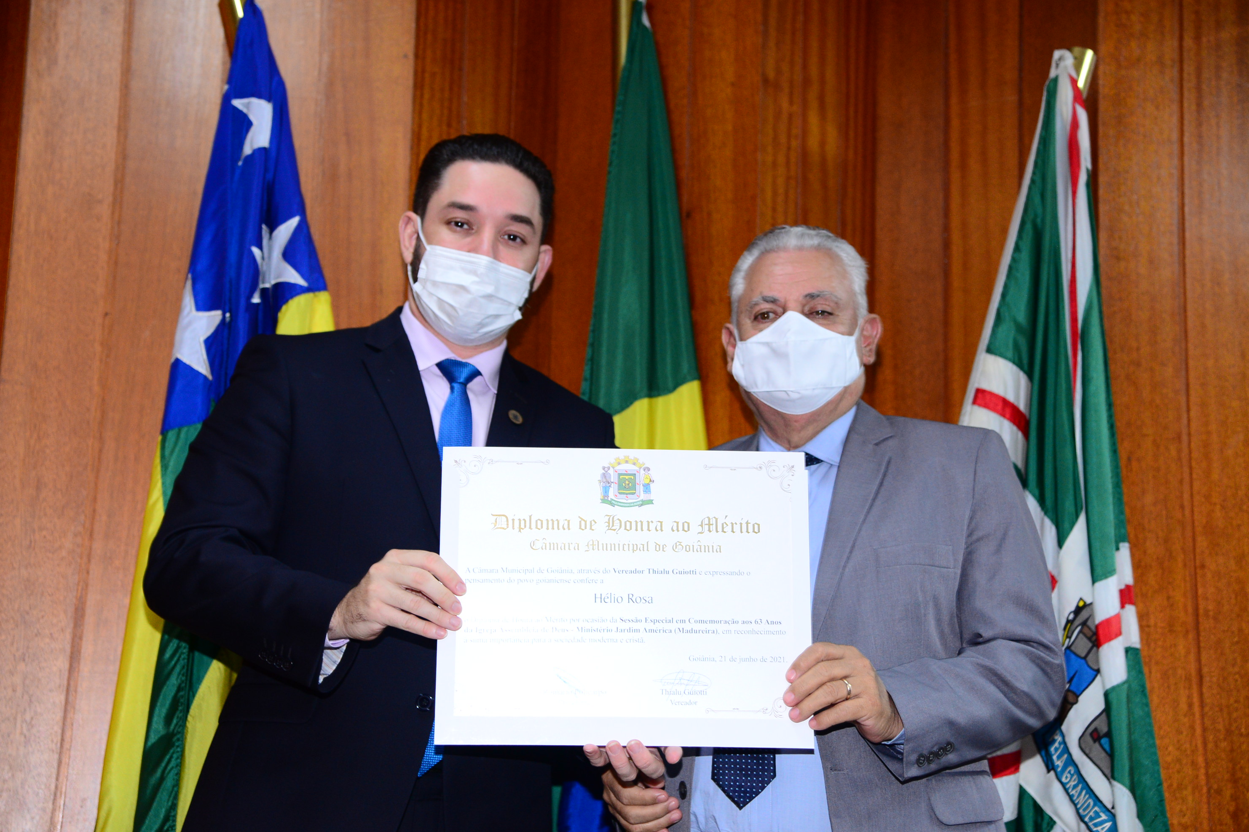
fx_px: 2290
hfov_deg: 30.5
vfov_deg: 20.6
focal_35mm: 66
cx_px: 627
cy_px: 415
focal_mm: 65
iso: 1600
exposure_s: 1/60
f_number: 4
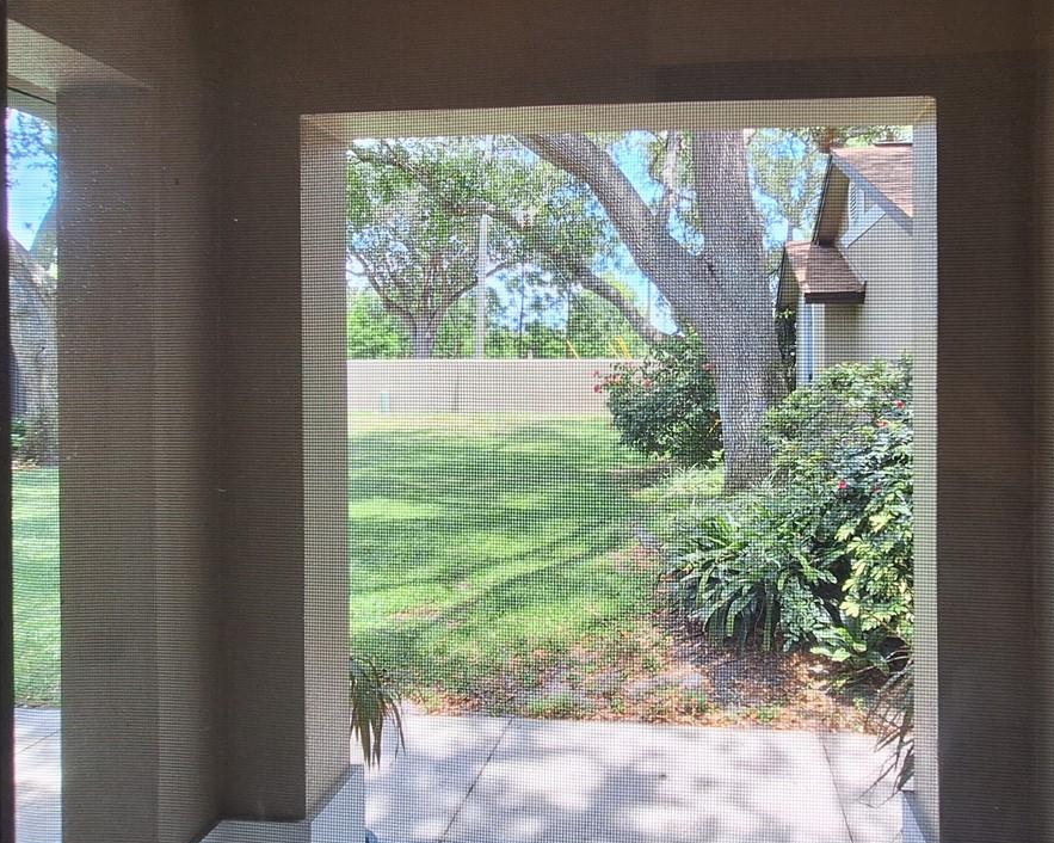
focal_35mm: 23
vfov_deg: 60.4
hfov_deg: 71.8
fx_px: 717
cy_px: 345
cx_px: 639
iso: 50
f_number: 2.2
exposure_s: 1/120
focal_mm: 1.74
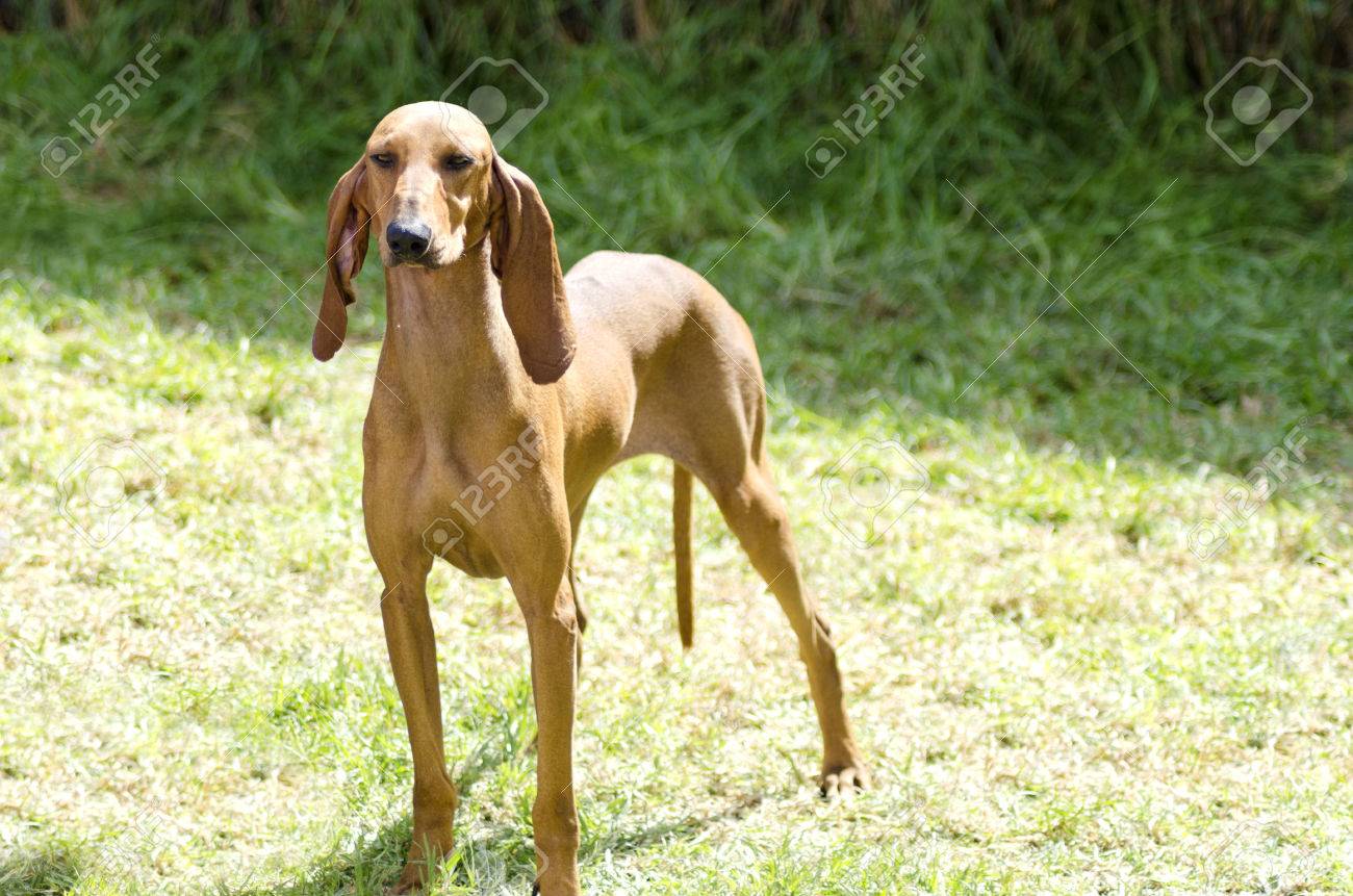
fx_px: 5907
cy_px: 448
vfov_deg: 8.7
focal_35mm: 158
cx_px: 676
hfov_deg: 13.1
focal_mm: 105
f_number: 4
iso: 200
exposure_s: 1/1000
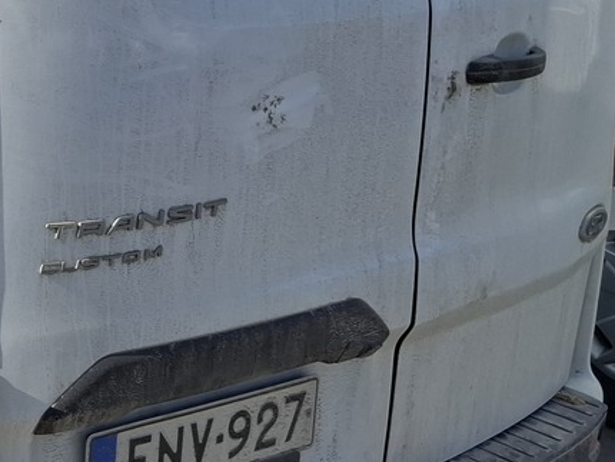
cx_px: -119
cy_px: 153
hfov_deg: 23.2
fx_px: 1369
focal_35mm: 77
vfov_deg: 19.1
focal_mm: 5.54
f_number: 1.8
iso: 50
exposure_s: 1/3802
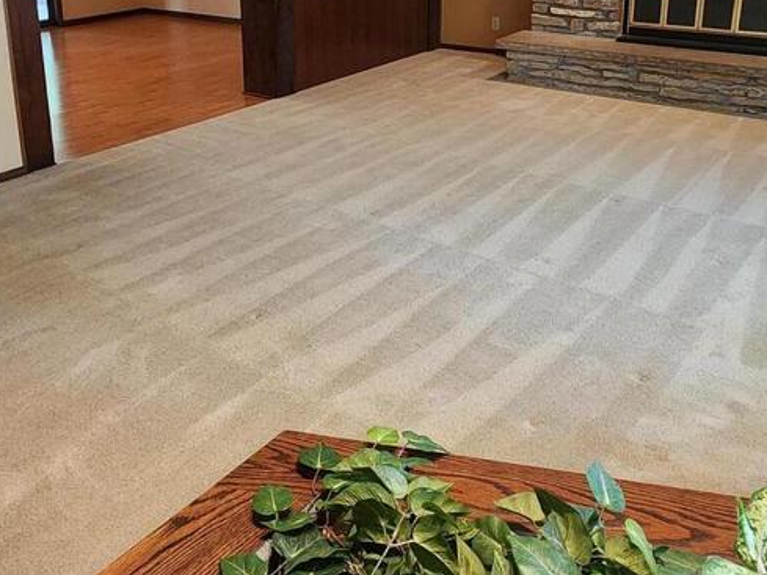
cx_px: 293
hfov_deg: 53.4
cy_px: 127
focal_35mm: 34
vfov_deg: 40.3
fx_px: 754
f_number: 2.2
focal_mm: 2.2
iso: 400
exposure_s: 1/40
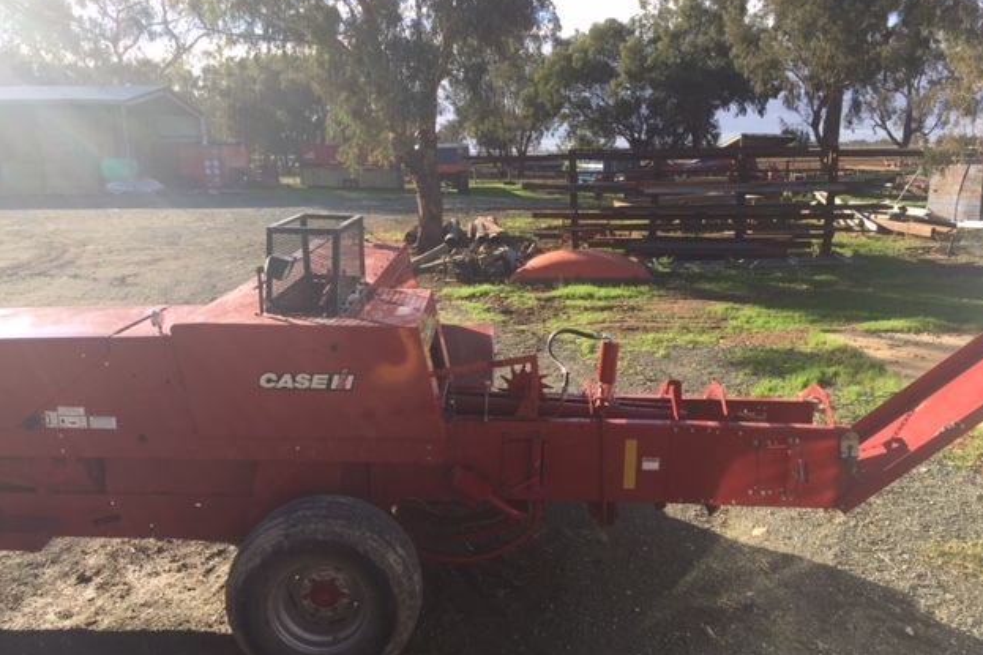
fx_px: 846
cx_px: 502
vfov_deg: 42.3
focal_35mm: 31
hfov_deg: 60.3
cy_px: 358
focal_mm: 4.15
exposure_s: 1/694
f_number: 2.2
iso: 32
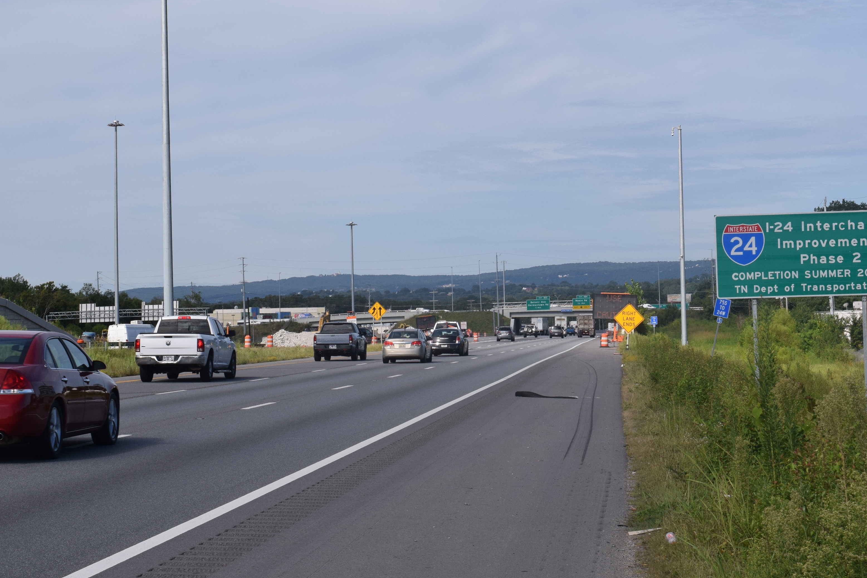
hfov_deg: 23.6
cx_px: 449
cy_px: 219
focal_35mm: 86
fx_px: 2071
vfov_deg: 15.9
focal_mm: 42
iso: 400
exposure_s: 1/640
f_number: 13
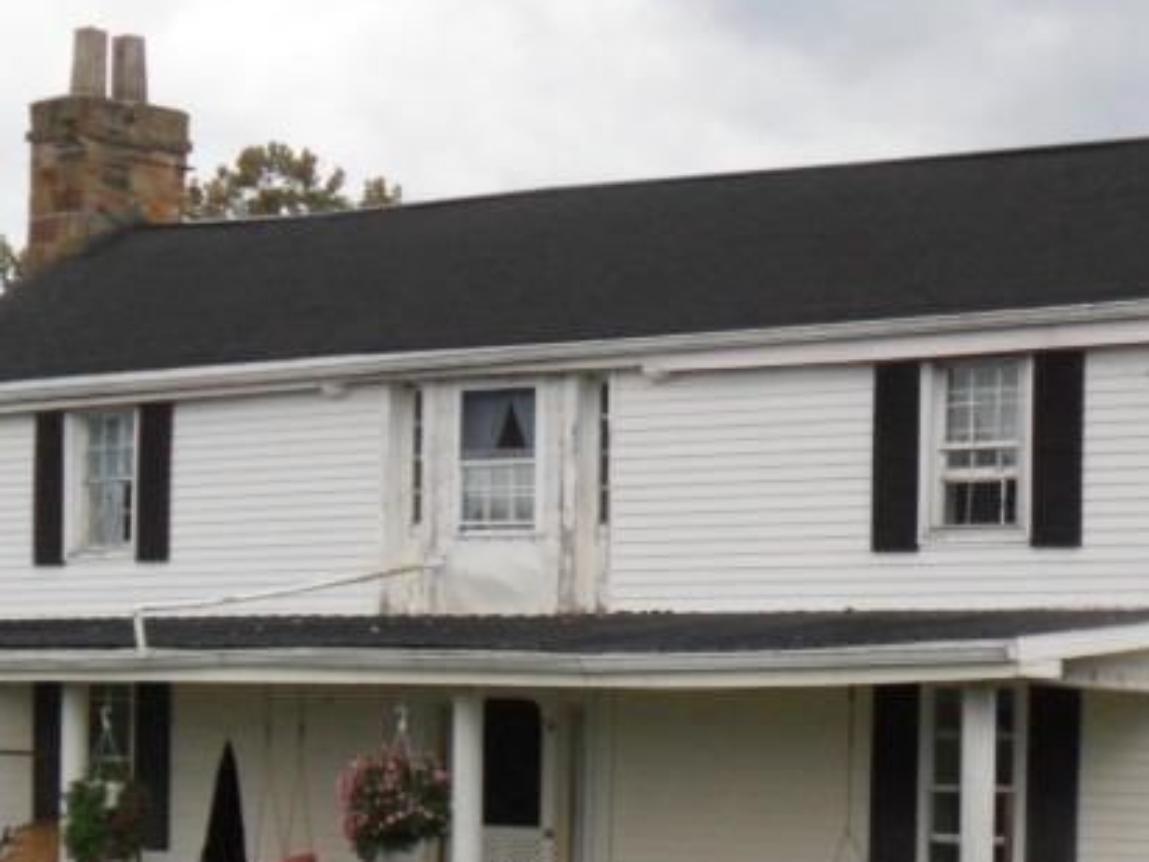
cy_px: 725
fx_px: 2888
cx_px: 982
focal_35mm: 87
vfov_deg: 16.8
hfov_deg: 22.1
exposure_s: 1/45
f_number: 3
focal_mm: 6.3
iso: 200
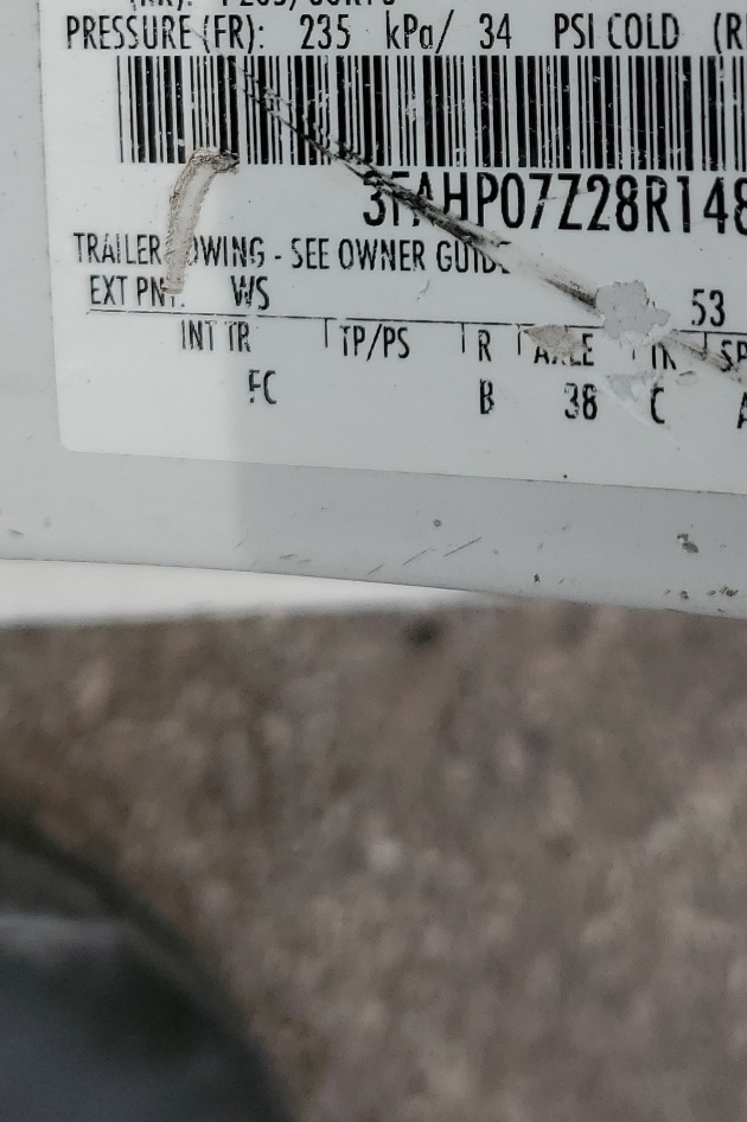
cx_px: 652
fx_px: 1900
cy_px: 37
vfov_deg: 30.8
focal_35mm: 61
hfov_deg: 21.8
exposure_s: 1/2000
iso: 50
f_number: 1.5
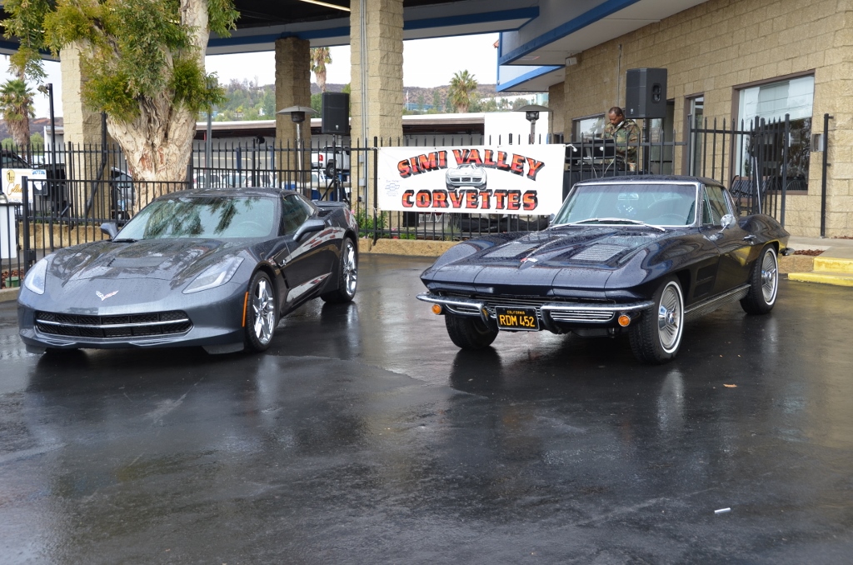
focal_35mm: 46
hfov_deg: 42.4
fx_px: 1099
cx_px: 426
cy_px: 282
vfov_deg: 28.8
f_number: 7.1
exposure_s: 1/200
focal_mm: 31
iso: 200
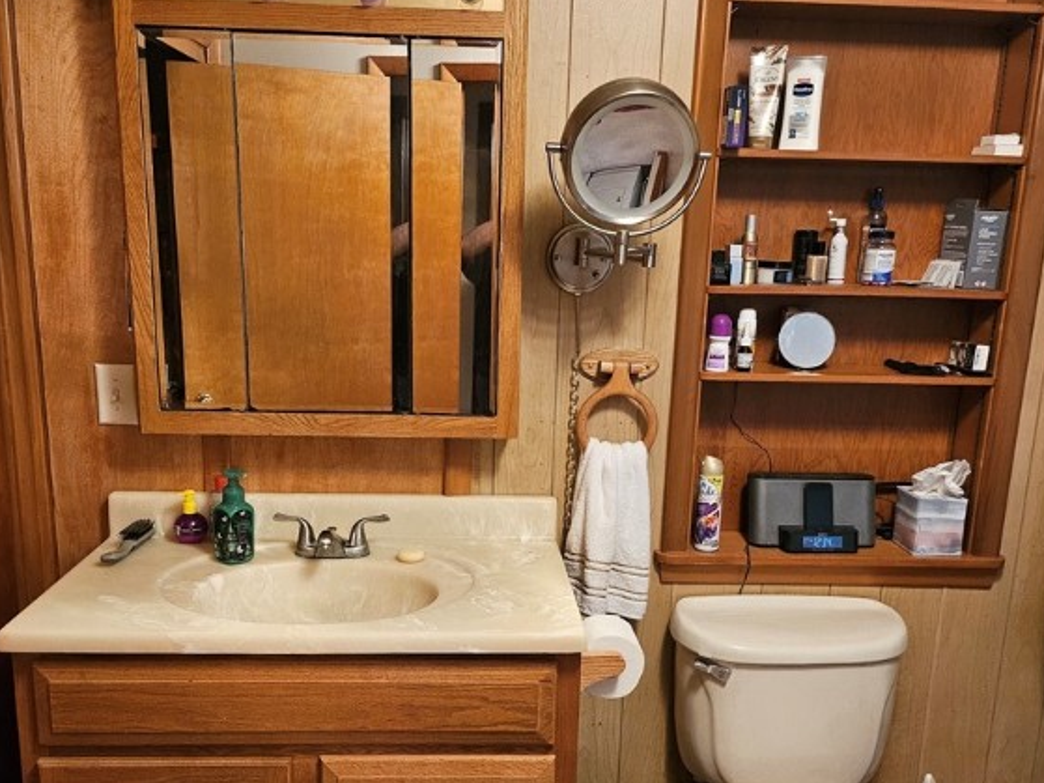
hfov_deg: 55.4
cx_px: 529
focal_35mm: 33
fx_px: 995
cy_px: 458
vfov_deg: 42.8
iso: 640
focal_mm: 5
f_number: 1.8
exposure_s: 1/60
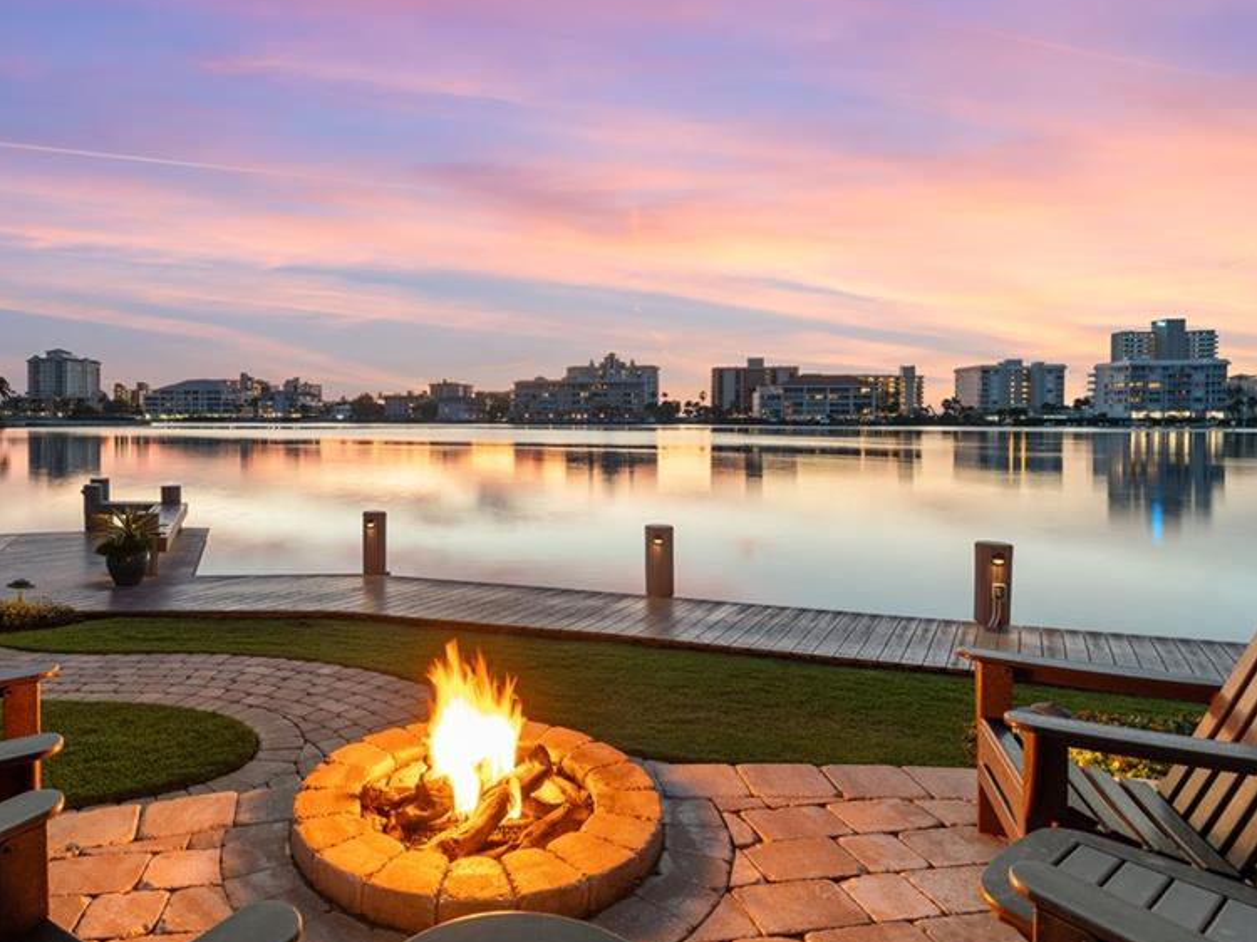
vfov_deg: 63.4
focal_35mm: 21
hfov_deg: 77.8
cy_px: 439
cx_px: 481
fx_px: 762
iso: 200
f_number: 9
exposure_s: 1.6
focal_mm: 16
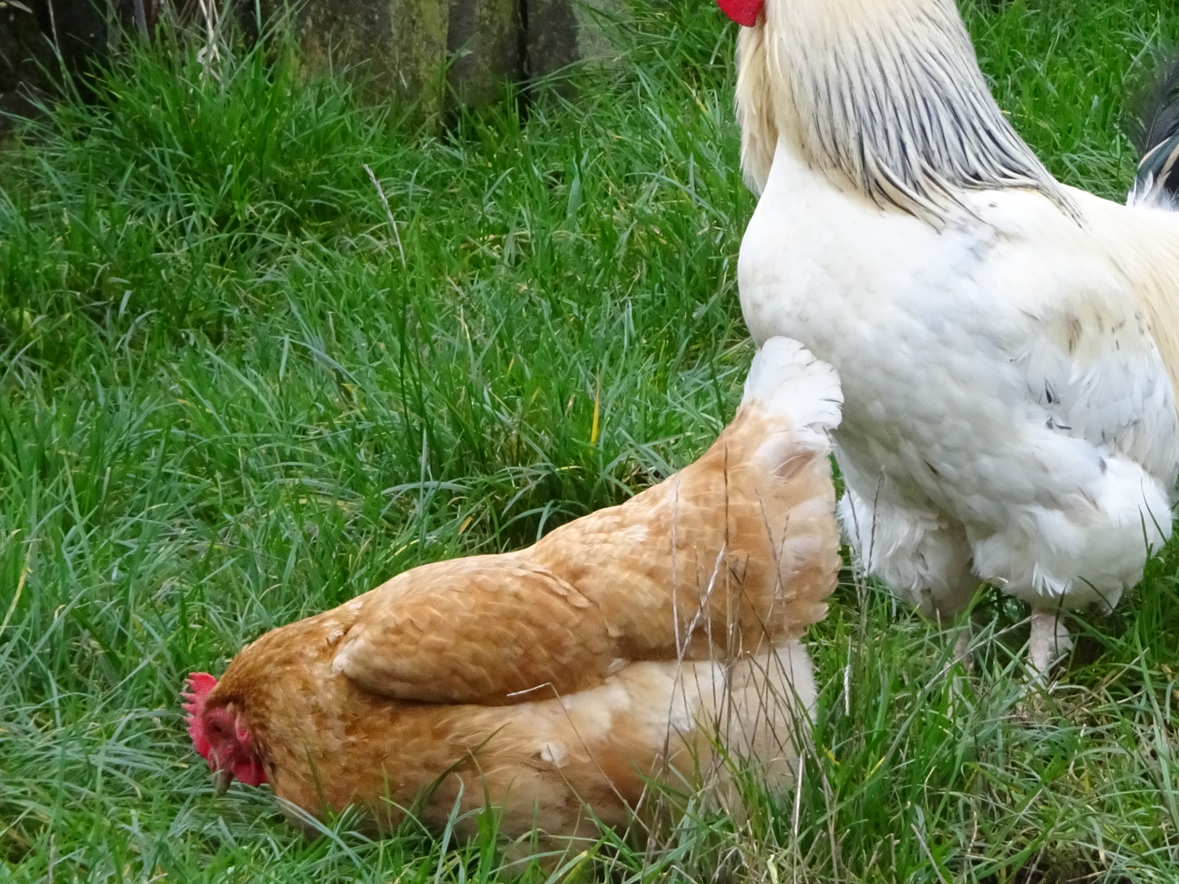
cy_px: 315
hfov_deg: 5.7
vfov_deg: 4.3
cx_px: 730
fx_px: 11784
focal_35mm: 346
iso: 640
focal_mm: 35.17
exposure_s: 1/250
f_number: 6.3
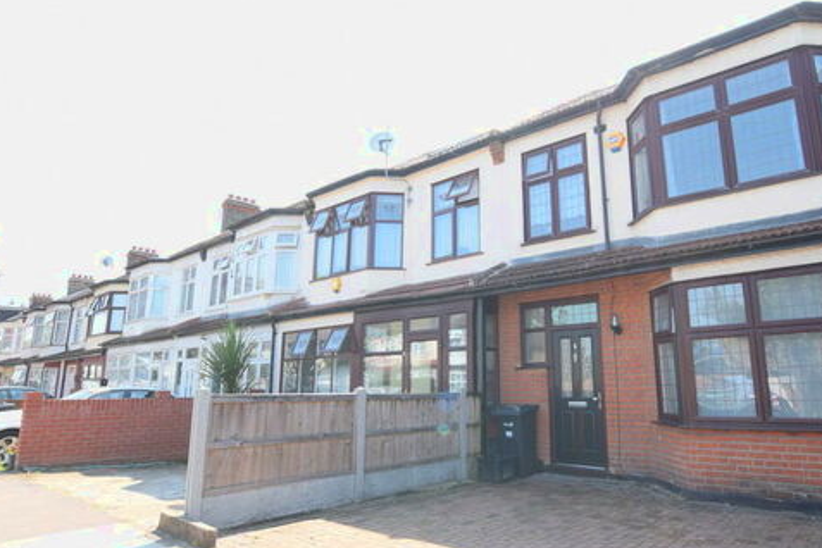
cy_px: 266
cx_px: 472
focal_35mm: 22
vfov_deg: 57.2
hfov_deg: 78.1
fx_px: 502
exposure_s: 1/200
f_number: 7.1
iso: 400
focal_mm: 10
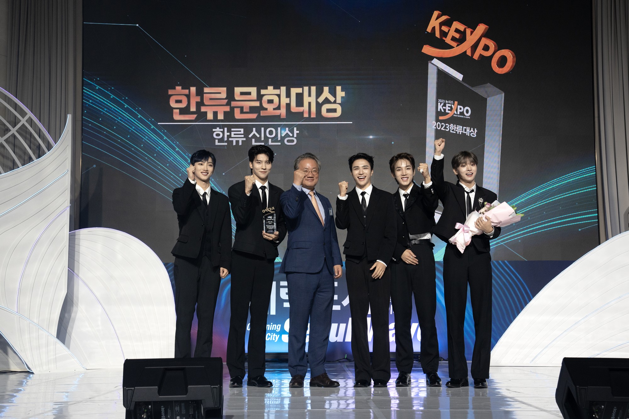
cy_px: 210
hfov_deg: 40.3
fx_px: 856
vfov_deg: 27.5
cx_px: 314
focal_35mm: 49
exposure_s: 1/250
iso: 1250
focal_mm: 49
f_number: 7.1
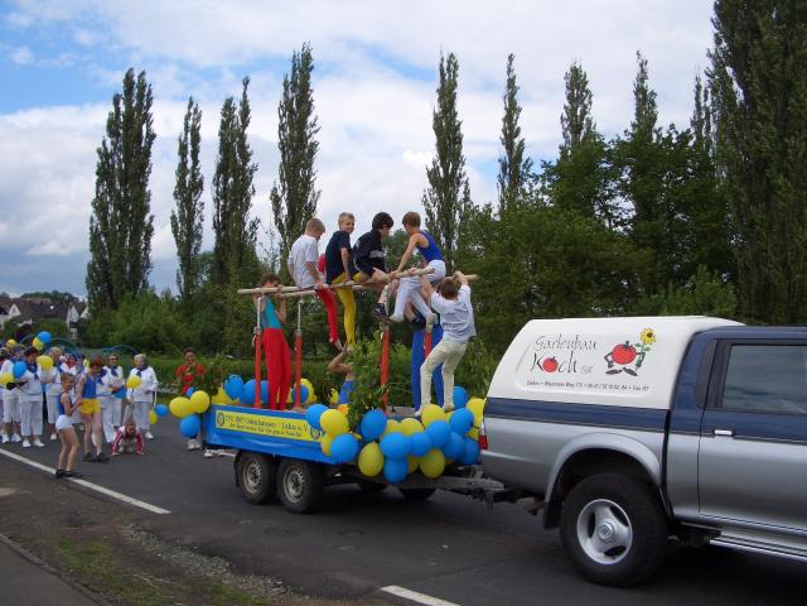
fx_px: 816
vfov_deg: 40.7
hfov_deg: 52.6
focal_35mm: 35
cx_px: 404
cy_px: 303
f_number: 4.3
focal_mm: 5.8
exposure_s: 1/1000
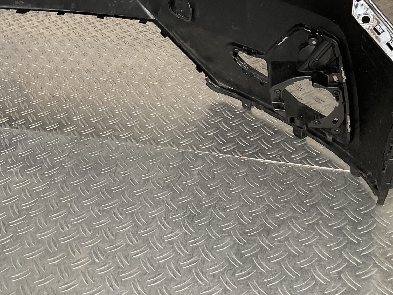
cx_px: 139
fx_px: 556
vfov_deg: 29.0
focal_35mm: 49
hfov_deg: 38.6
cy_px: 55
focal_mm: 3
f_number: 1.8
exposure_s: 1/100
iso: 40
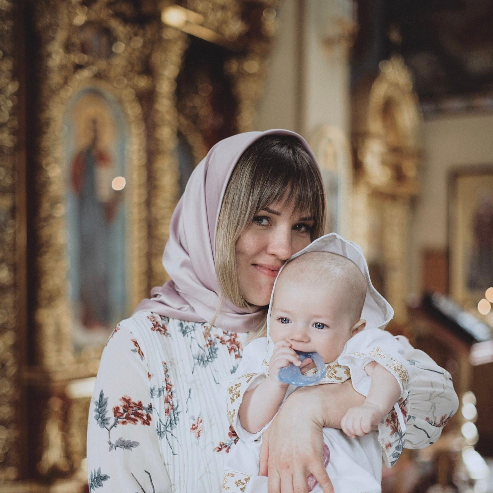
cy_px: 340
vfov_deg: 26.7
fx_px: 1031
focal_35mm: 64
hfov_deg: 26.9
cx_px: 246
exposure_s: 1/320
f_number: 1.8
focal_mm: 50
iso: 320
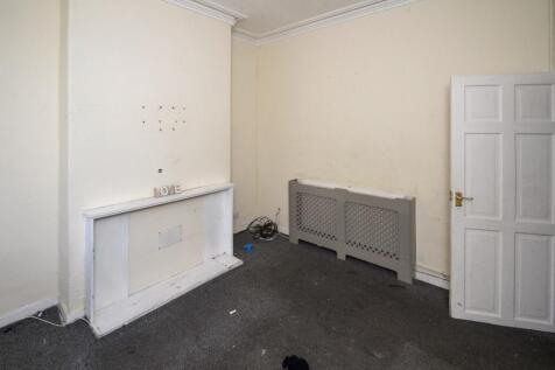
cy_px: 185
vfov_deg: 77.3
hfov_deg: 100.4
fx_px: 231
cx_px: 278
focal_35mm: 15
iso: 400
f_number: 6.3
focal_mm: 10
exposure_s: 1/160
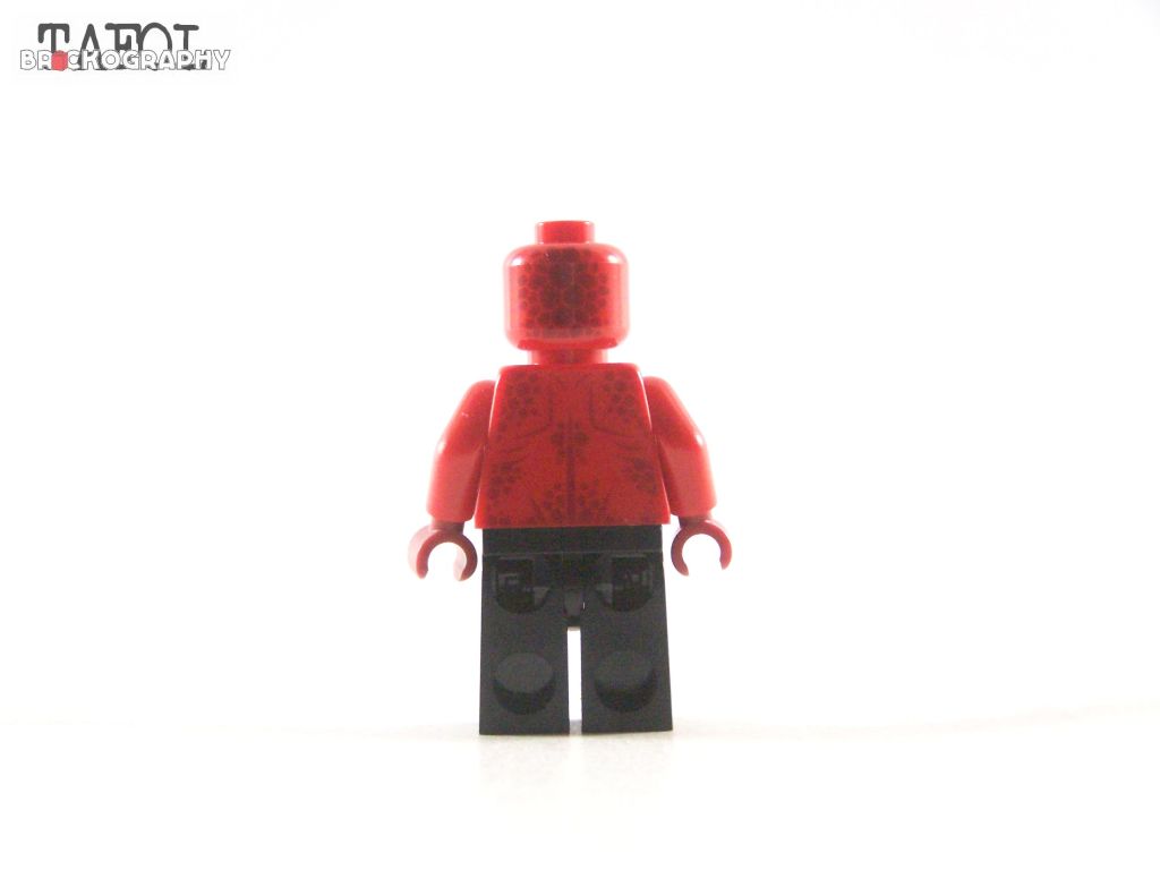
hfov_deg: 20.9
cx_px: 580
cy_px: 435
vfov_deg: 15.7
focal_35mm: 94
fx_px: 3150
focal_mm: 15.6
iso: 400
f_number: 3.2
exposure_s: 1/60
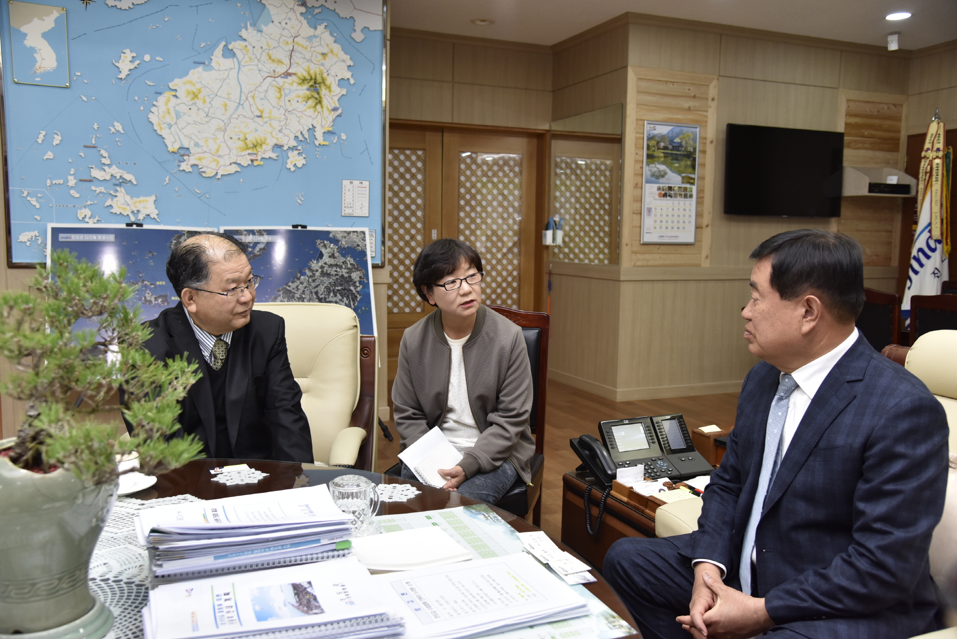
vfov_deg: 42.3
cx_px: 478
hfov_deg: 60.3
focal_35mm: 31
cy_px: 320
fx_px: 824
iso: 640
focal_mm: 31
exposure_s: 1/125
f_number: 4.5
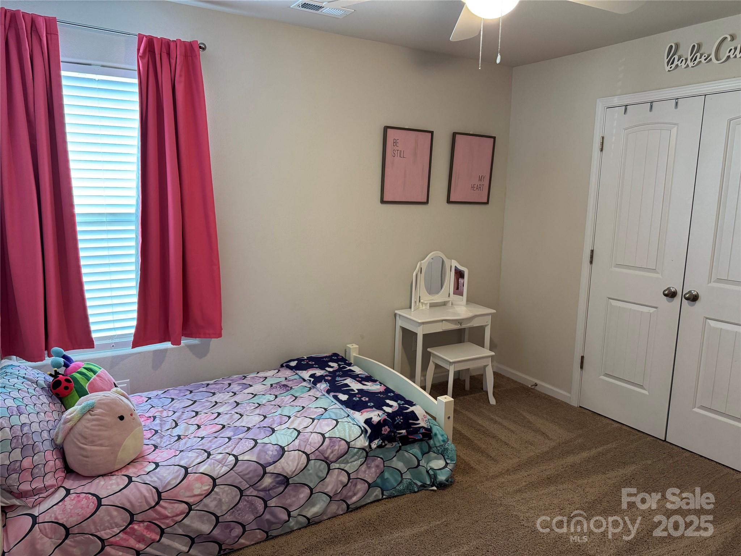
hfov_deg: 71.6
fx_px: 514
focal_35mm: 24
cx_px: 370
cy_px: 278
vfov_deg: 56.8
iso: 250
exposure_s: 1/60
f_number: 1.78
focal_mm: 6.76
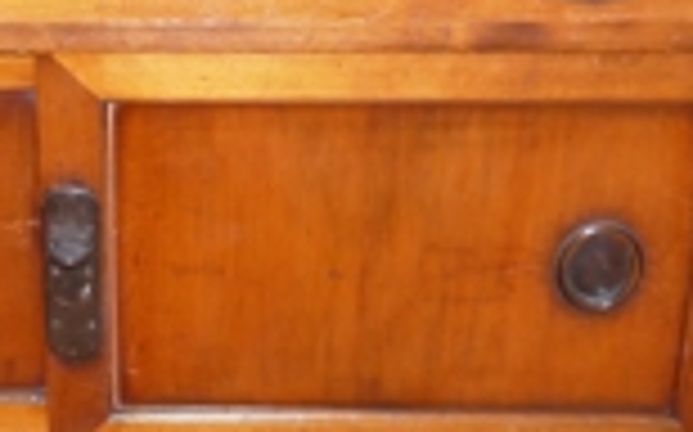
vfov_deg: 13.0
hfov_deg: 20.4
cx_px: 86
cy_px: 272
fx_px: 1887
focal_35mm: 100
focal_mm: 14
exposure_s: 1/60
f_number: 3.5
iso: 800
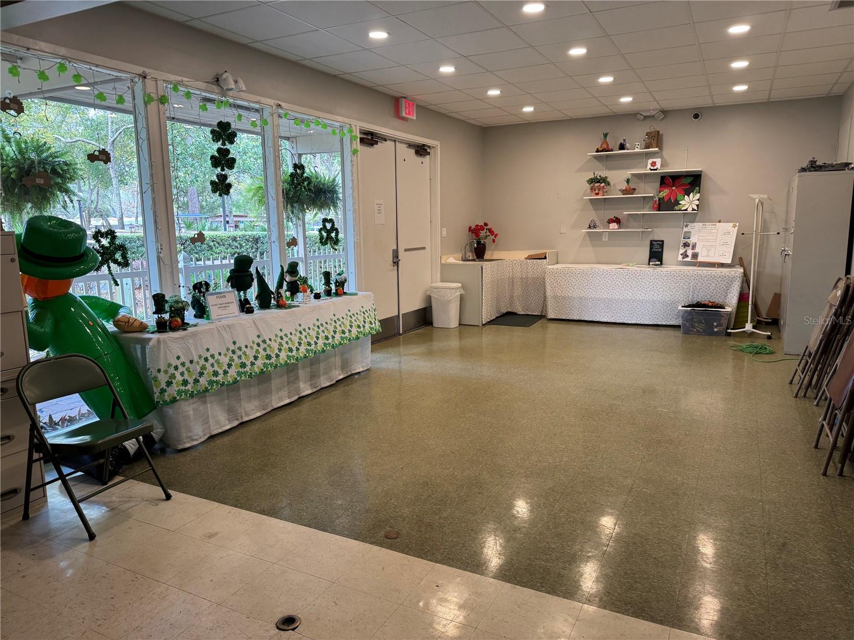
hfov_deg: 71.6
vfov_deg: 56.8
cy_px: 320
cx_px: 427
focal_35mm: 24
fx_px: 592
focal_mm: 6.76
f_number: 1.78
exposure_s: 1/120
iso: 160
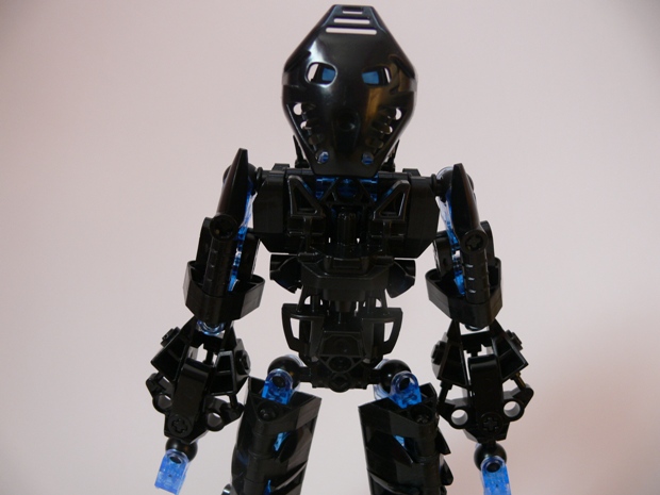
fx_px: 667
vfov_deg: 40.7
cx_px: 330
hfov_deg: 52.6
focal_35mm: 35
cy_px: 248
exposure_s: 1/30
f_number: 2.8
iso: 100
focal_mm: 7.4
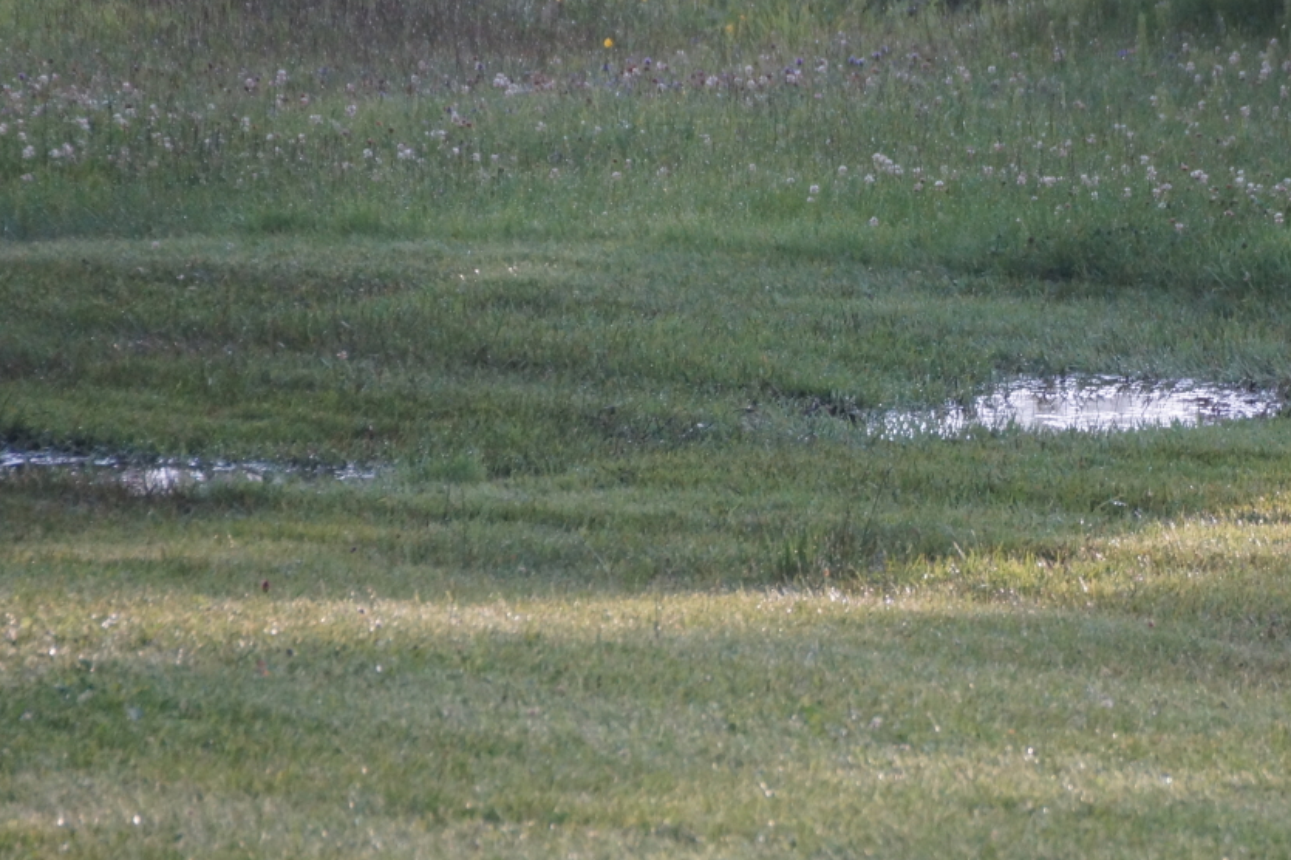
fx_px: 16094
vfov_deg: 3.1
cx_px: 750
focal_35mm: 449
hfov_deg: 4.6
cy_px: 362
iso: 1600
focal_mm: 250
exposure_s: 1/200
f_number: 6.3
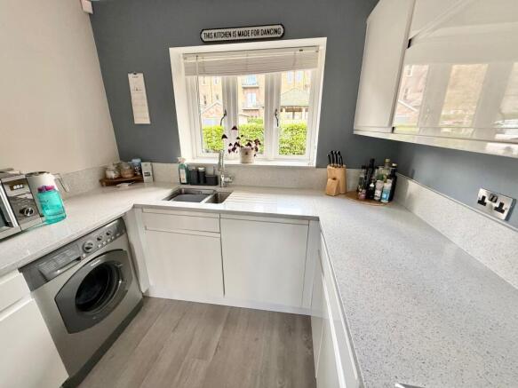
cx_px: 259
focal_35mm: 14
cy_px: 194
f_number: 2.2
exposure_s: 1/99
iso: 200
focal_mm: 2.22
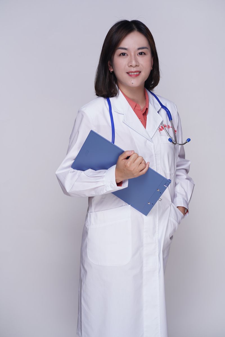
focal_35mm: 85
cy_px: 168
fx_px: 796
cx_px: 112
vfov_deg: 23.9
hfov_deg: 16.1
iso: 100
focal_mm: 85
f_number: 5.6
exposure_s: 1/160
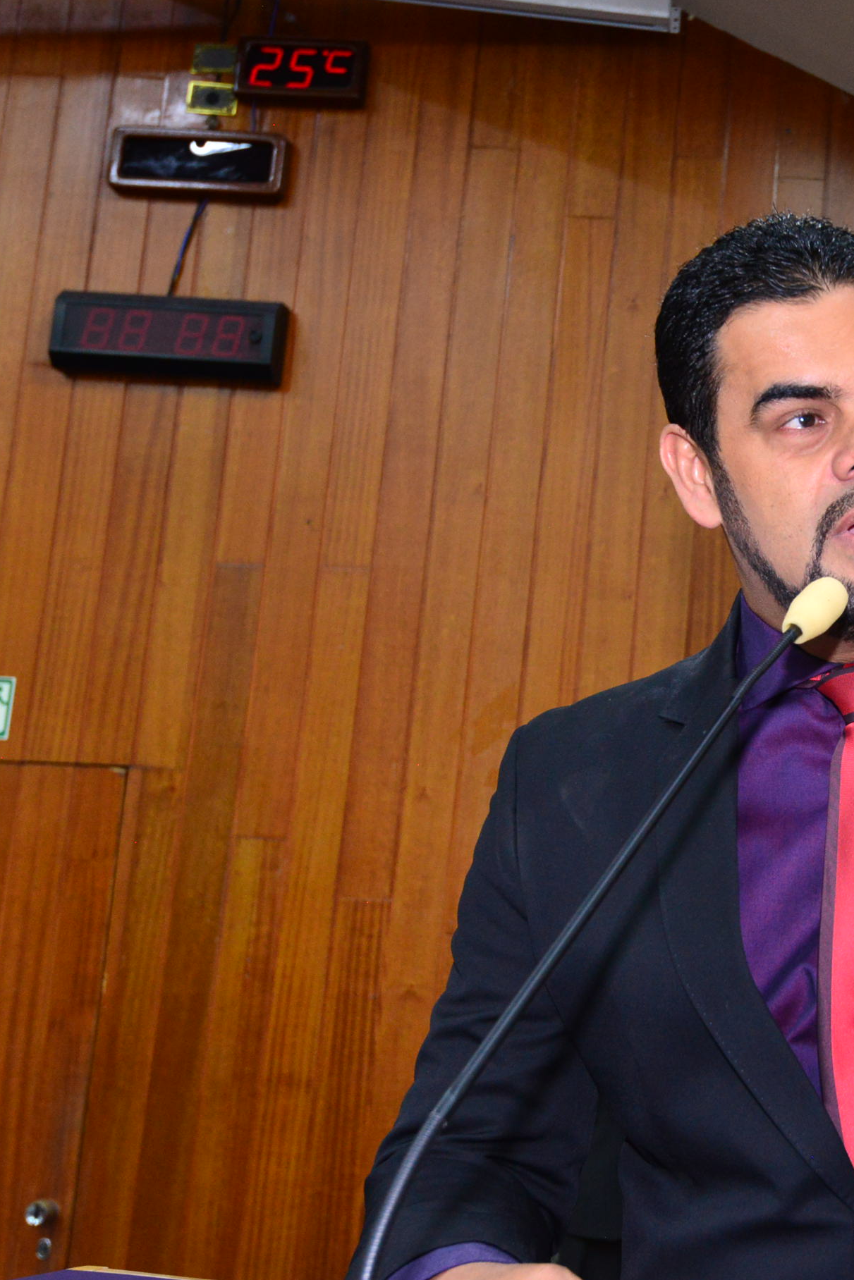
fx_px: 2063
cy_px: 593
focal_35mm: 58
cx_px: 949
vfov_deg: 34.5
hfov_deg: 22.1
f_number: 7.1
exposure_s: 1/60
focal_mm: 35
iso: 2500
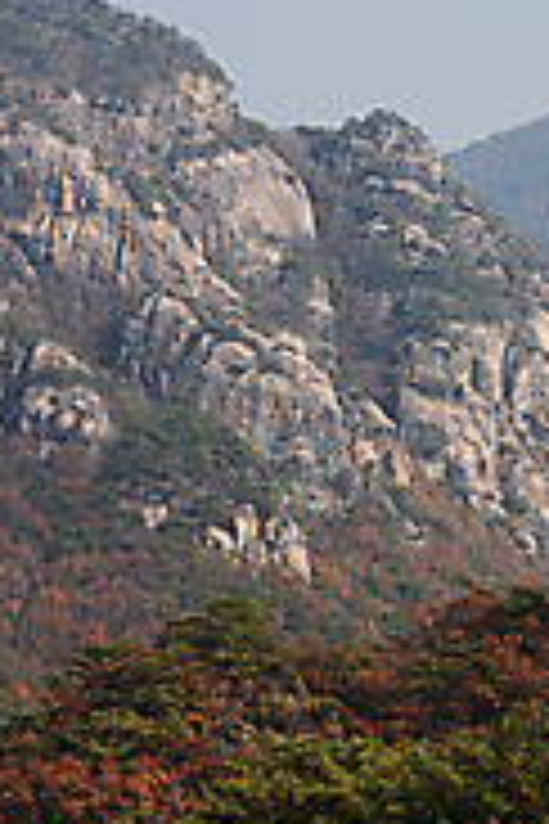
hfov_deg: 6.3
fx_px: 4986
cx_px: 565
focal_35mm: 218
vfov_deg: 9.4
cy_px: 347
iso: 200
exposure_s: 1/1600
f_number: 4.5
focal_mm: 100
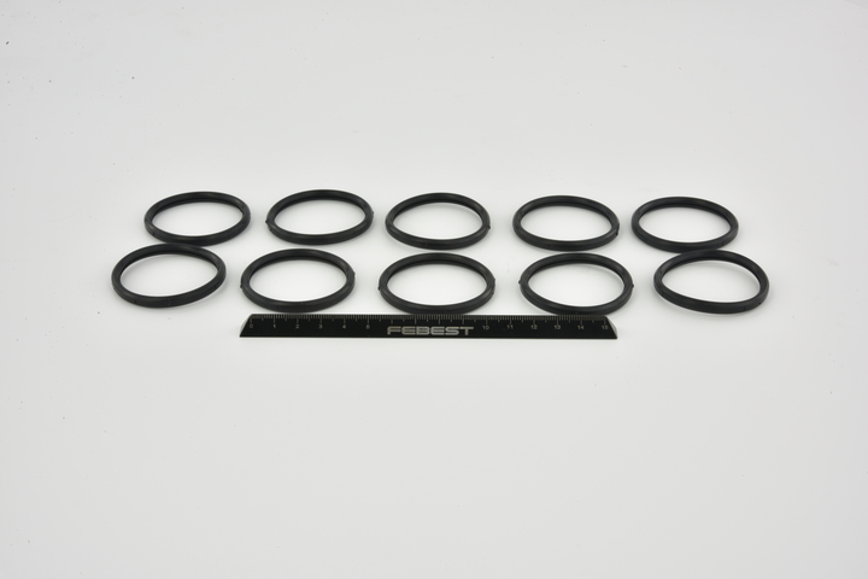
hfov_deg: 33.4
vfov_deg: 22.6
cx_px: 434
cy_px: 290
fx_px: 1447
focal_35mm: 60
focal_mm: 60
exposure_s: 1/2.5
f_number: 29
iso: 64
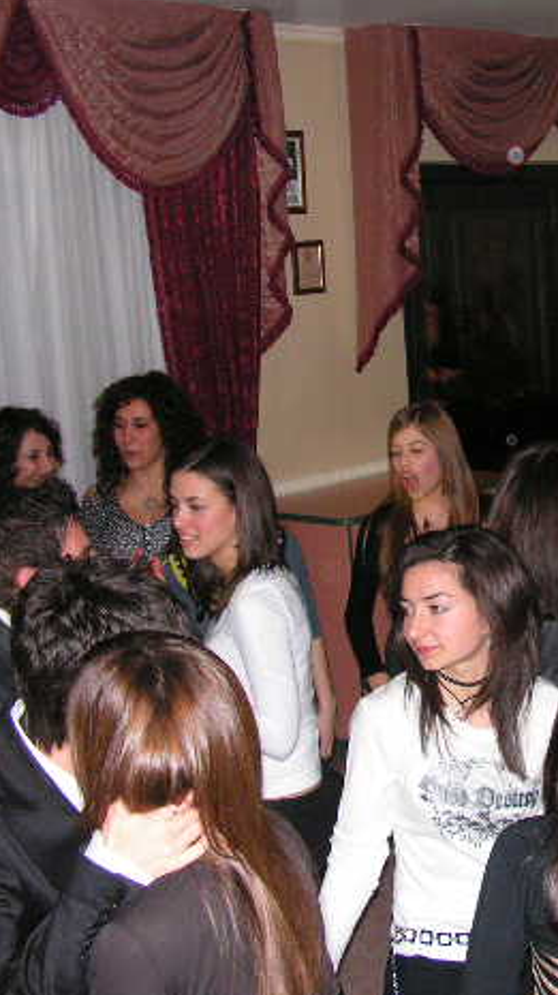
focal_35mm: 54
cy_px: 496
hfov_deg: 21.5
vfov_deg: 38.5
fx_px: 1423
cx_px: 541
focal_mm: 6
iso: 200
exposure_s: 1/40
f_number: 3.2
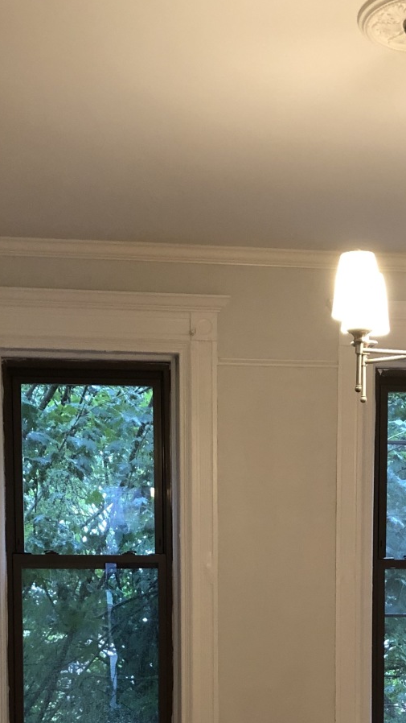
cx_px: 277
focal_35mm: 60
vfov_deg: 33.1
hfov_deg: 20.0
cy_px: 649
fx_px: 1149
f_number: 1.8
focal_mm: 3.99
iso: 100
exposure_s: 1/12
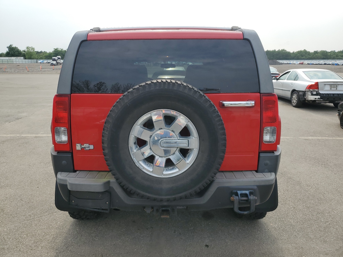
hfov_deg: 67.3
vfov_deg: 53.1
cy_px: 128
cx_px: 172
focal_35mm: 26
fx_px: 258
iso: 50
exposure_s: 1/2000
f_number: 1.5
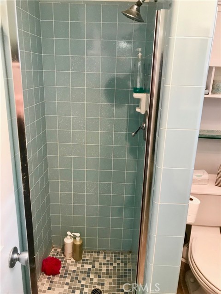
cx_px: 110
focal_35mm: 28
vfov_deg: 63.4
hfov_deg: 49.7
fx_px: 238
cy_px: 147
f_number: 1.8
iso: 32
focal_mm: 3.99
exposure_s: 1/30
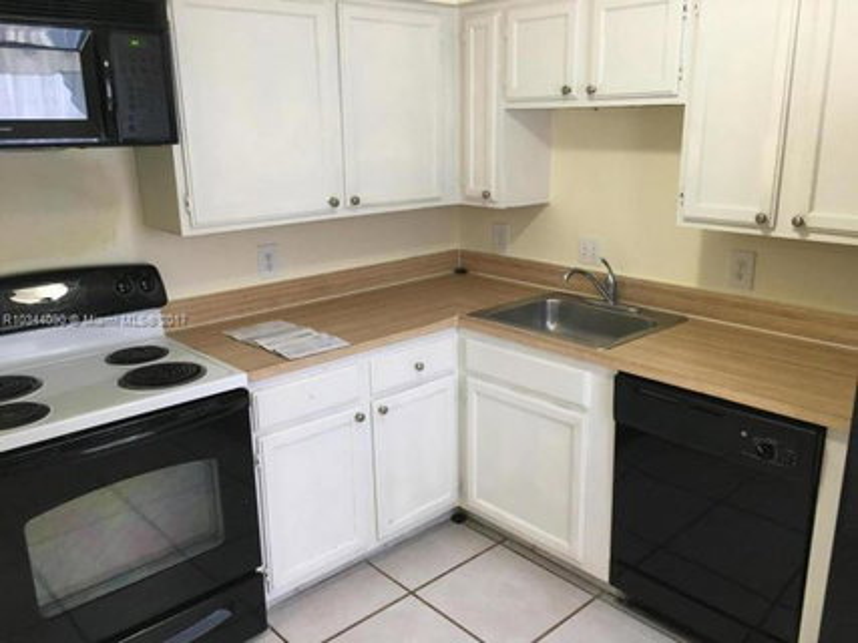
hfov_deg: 61.7
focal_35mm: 29
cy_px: 322
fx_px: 719
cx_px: 429
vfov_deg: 48.2
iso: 125
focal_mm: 4.15
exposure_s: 1/30
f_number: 2.2
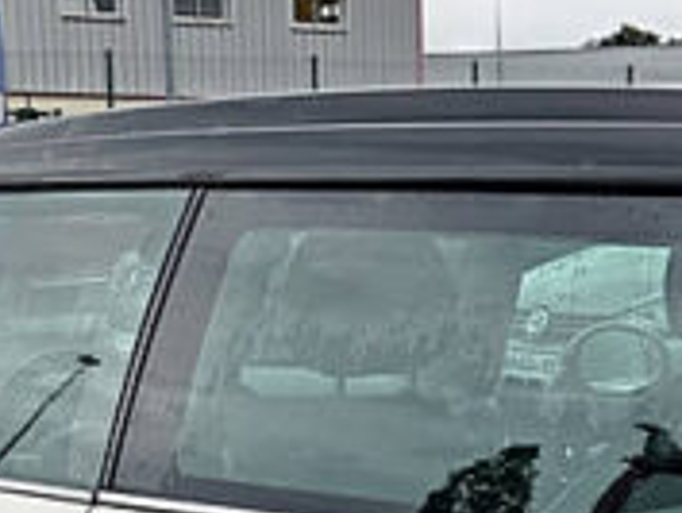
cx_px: 597
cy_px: 771
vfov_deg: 12.5
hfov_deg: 17.2
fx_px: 2228
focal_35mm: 113
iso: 140
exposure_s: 1/100
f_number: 1.8
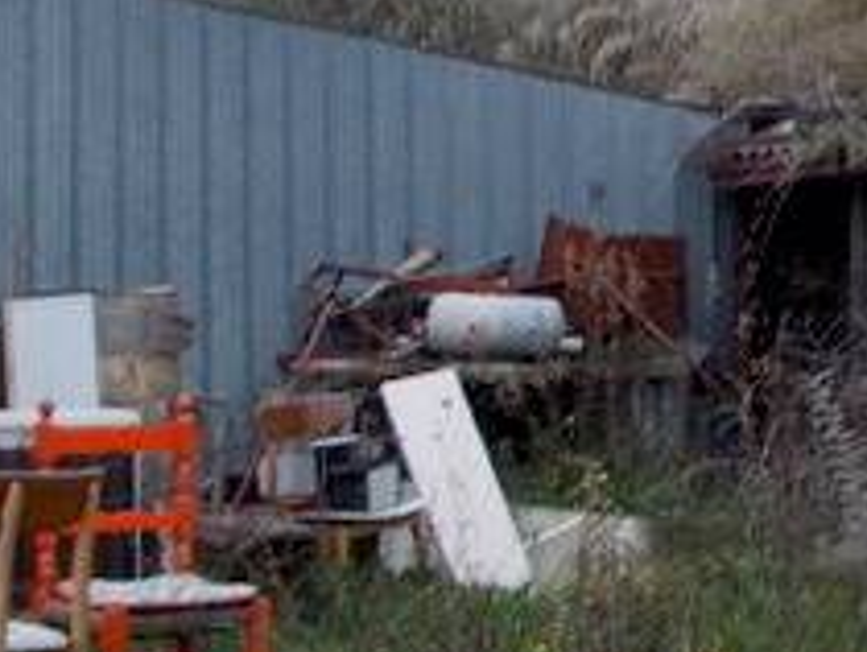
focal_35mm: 99
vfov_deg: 15.0
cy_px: 235
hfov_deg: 19.5
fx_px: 2482
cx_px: 739
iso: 80
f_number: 3.2
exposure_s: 1/30
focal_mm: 4.6
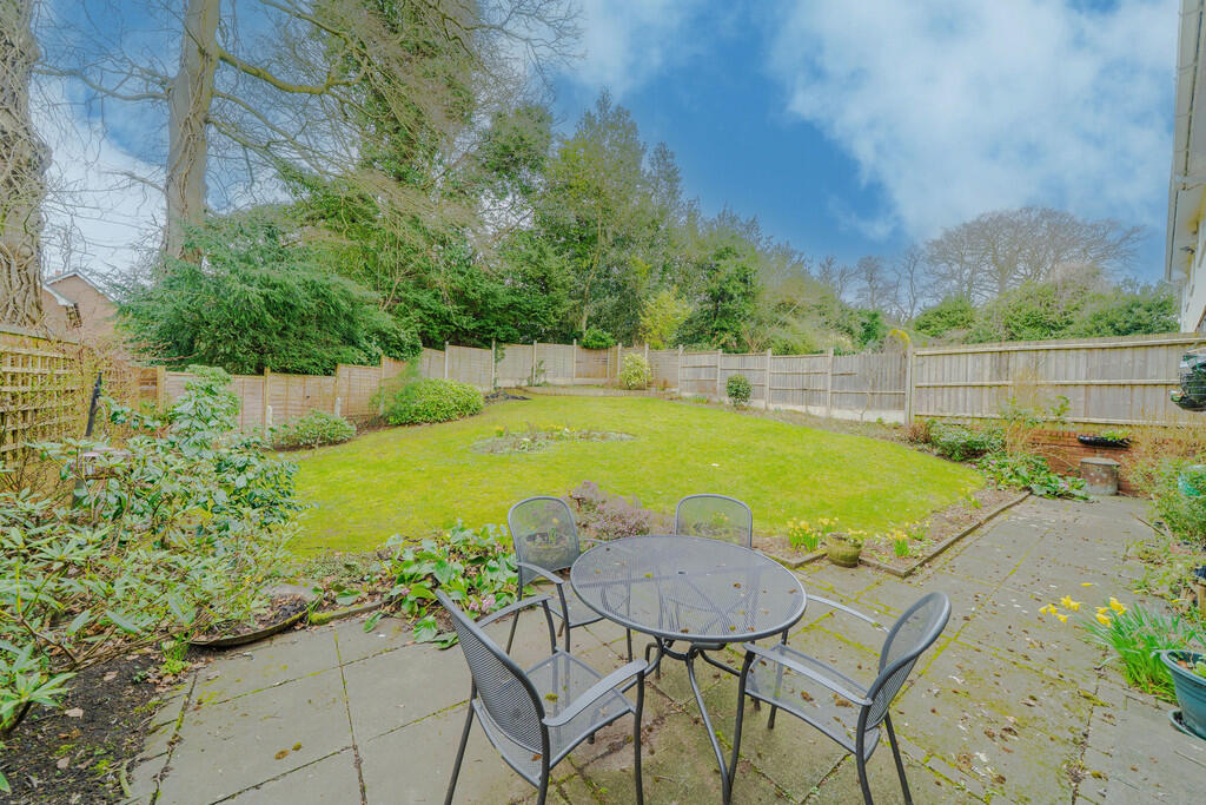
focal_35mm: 12
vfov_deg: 90.0
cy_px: 402
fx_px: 402
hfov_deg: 112.6
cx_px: 603
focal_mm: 12
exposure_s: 1/30
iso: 100
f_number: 5.6
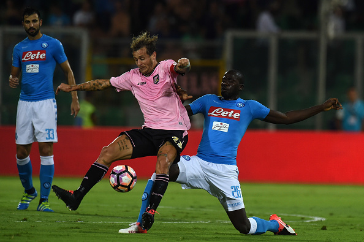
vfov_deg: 2.5
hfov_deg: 3.8
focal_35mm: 550
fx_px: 5556
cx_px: 182
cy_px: 121
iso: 2000
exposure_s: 1/1000
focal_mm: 550
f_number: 4
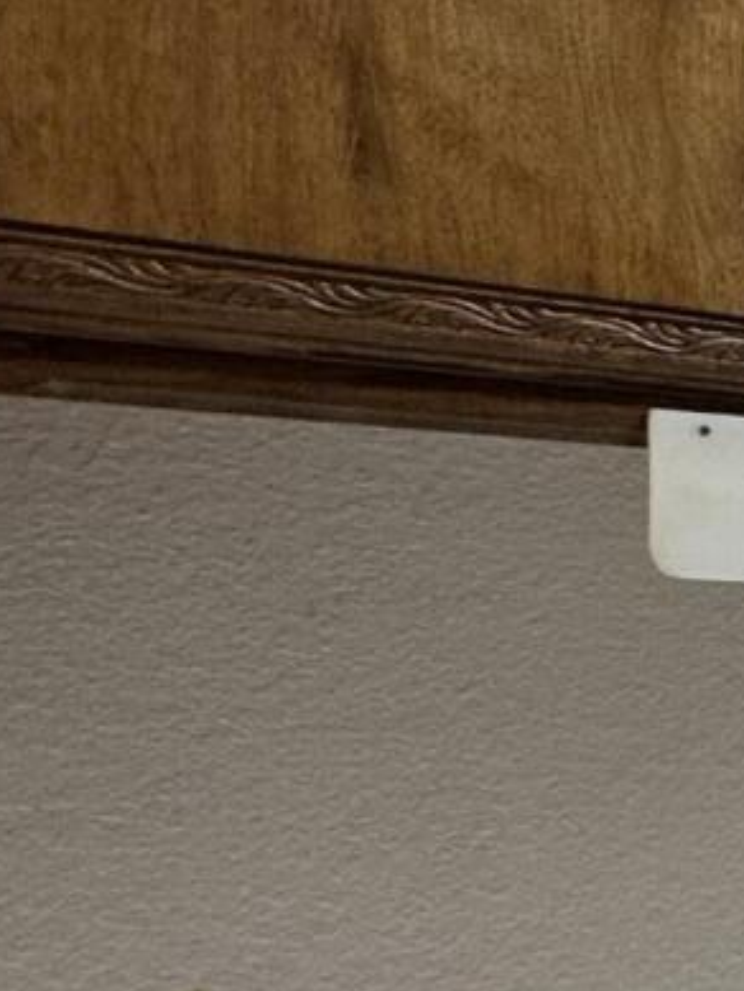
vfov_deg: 26.8
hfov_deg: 14.5
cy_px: 708
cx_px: 1715
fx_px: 2062
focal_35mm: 72
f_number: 2.2
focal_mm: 2.22
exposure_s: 1/120
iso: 160
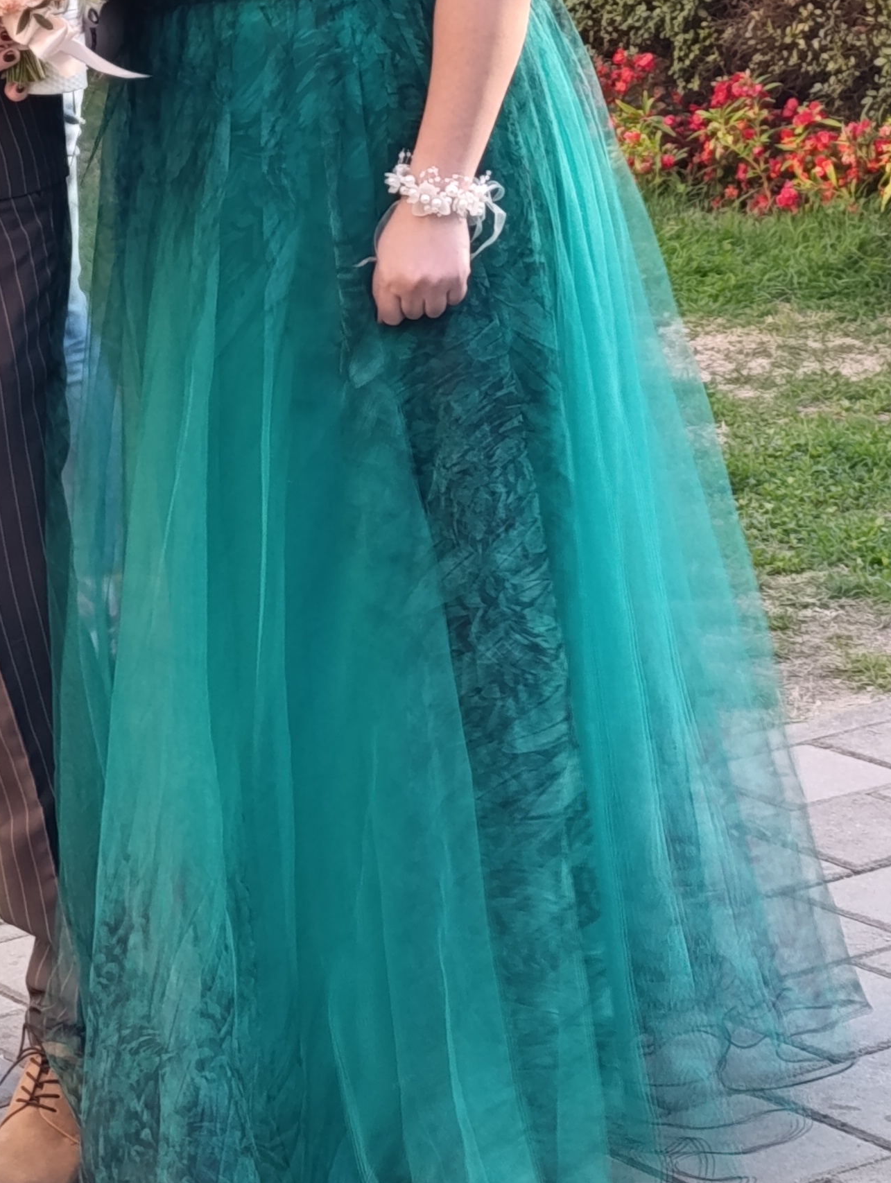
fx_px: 1882
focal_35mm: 55
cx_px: 246
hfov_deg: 26.4
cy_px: -69
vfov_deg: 31.5
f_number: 1.6
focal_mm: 6.14
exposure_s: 1/100
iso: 125
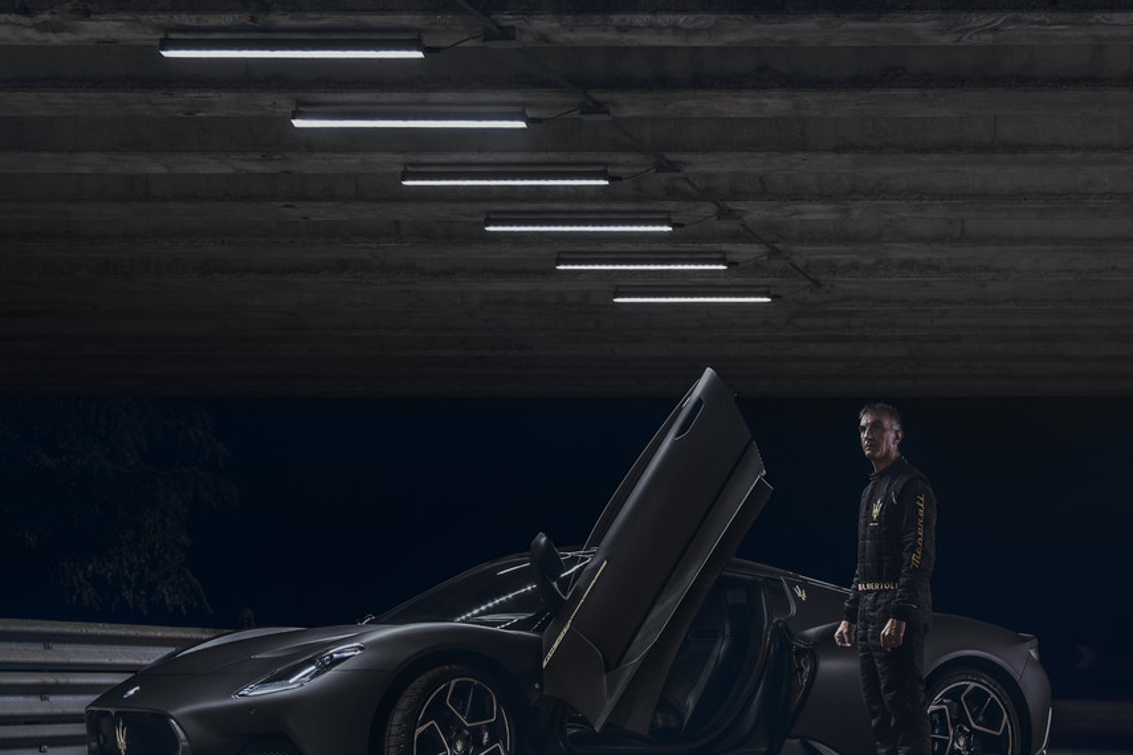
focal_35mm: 80
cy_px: 523
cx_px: 607
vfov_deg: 17.0
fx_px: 2518
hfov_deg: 25.4
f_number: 3.7
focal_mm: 57
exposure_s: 1/50
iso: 2500
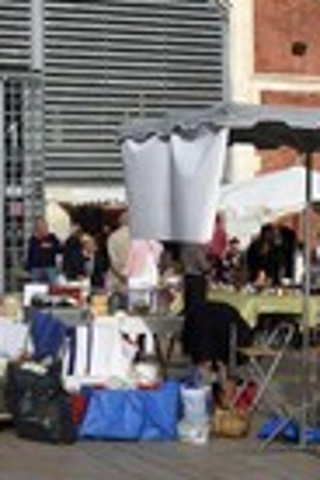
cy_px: 132
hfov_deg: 18.1
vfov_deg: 27.4
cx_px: -17
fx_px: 973
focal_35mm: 73
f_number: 11
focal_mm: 24
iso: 200
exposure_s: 1/250
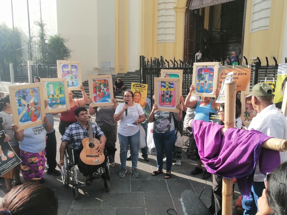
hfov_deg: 67.3
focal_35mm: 26
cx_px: 144
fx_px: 216
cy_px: 108
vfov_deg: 53.1
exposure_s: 1/739
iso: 50
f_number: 1.8
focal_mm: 3.95
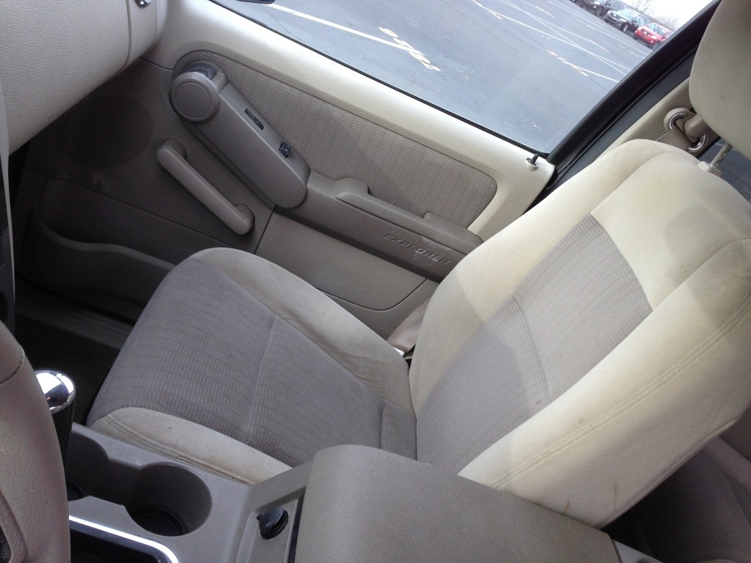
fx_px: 716
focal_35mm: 33
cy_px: 282
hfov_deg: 55.4
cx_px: 376
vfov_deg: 42.9
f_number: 2.4
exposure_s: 1/120
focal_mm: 4.13
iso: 50
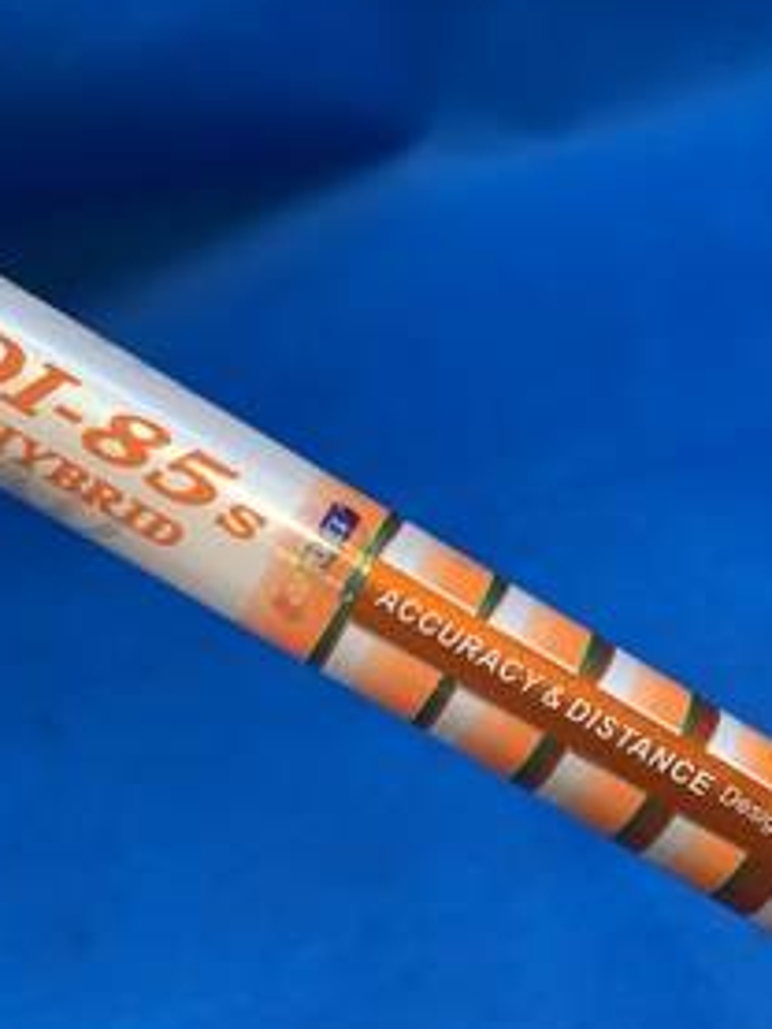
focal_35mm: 60
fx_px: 1783
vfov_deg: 32.0
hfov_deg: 24.3
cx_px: 497
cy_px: 665
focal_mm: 4.25
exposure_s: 1/60
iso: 64
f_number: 1.8
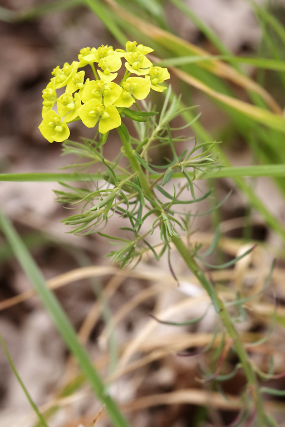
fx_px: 1900
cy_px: 214
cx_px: 142
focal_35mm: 160
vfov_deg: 12.8
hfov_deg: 8.6
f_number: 8
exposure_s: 1/250
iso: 2500
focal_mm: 105
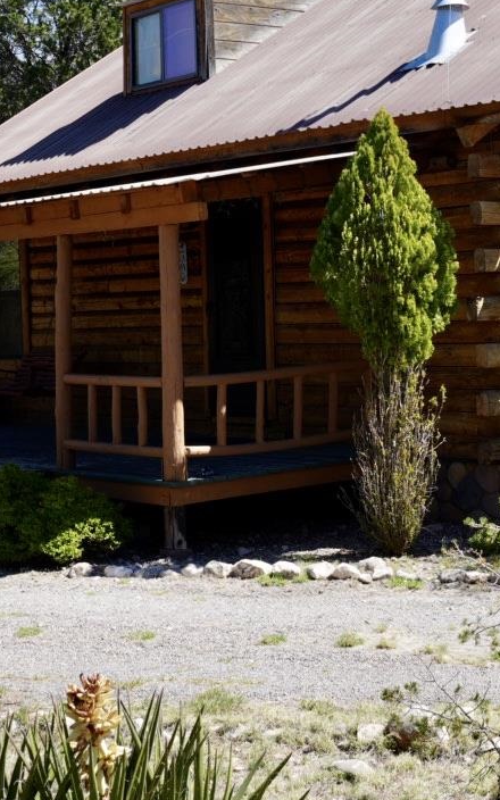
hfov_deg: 15.8
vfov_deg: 24.9
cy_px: 205
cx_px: 405
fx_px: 1788
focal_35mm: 82
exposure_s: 1/125
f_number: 10
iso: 100
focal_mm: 35
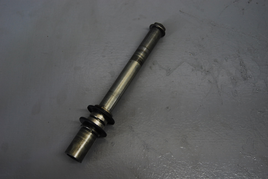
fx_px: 347
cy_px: 90
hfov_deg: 42.3
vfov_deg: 29.0
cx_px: 134
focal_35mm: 46
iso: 360
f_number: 3.3
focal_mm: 31
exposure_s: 1/60
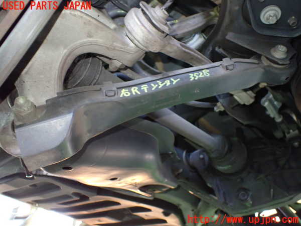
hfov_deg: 60.0
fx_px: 261
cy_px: 113
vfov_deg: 46.8
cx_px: 150
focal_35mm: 30
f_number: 2.3
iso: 1000
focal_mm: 5.4
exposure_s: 1/30
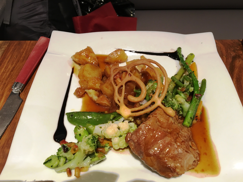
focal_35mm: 29
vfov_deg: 48.2
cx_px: 122
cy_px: 91
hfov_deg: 61.7
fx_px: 204
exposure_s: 1/33
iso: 125
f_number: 2.2
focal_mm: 4.15
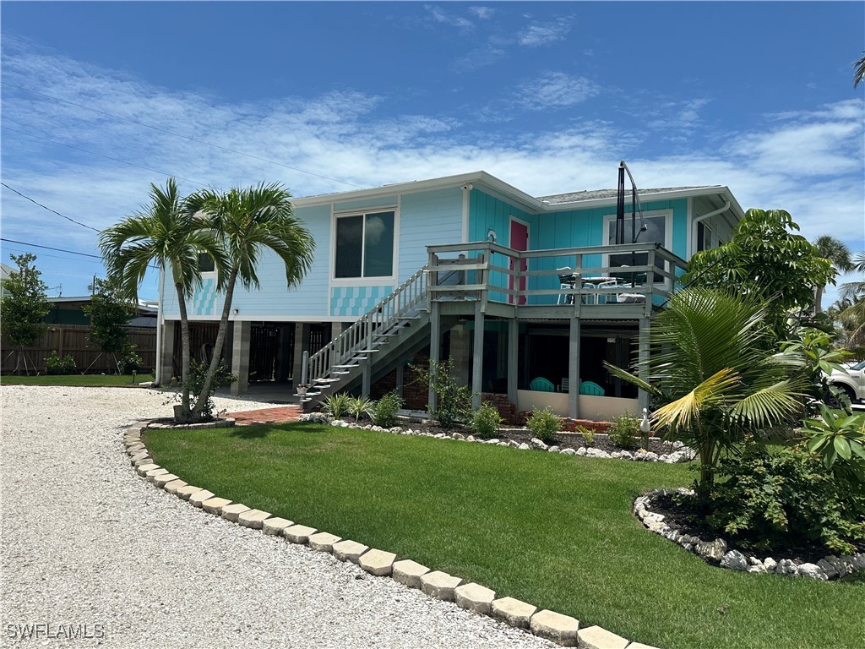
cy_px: 324
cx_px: 432
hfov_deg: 71.6
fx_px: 600
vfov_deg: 56.8
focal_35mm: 24
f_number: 1.78
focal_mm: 6.86
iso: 80
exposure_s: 1/6623
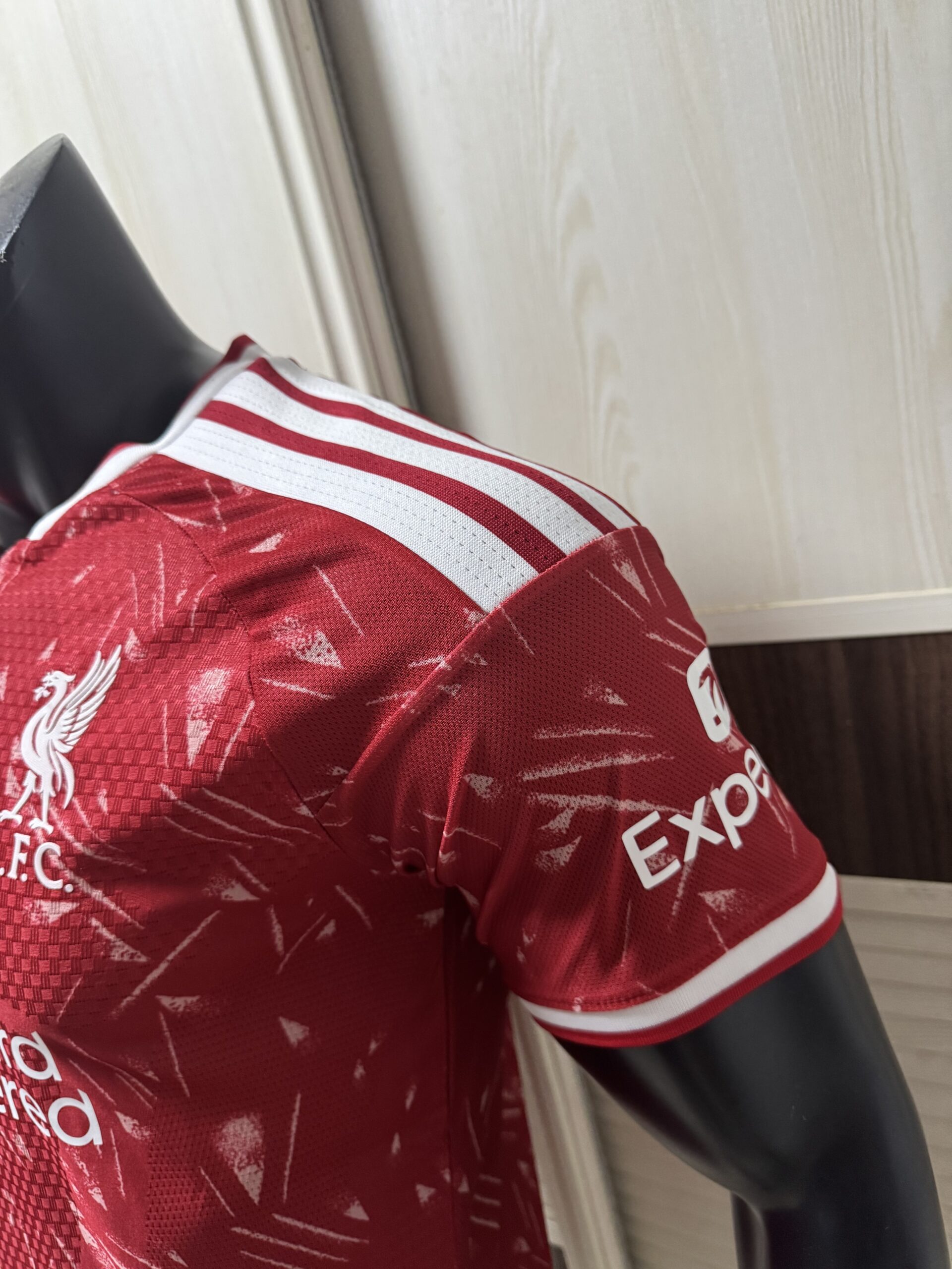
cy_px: 634
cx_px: 476
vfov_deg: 71.6
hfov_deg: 56.8
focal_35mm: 24
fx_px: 880
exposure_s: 1/60
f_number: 1.78
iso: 320
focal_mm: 6.76
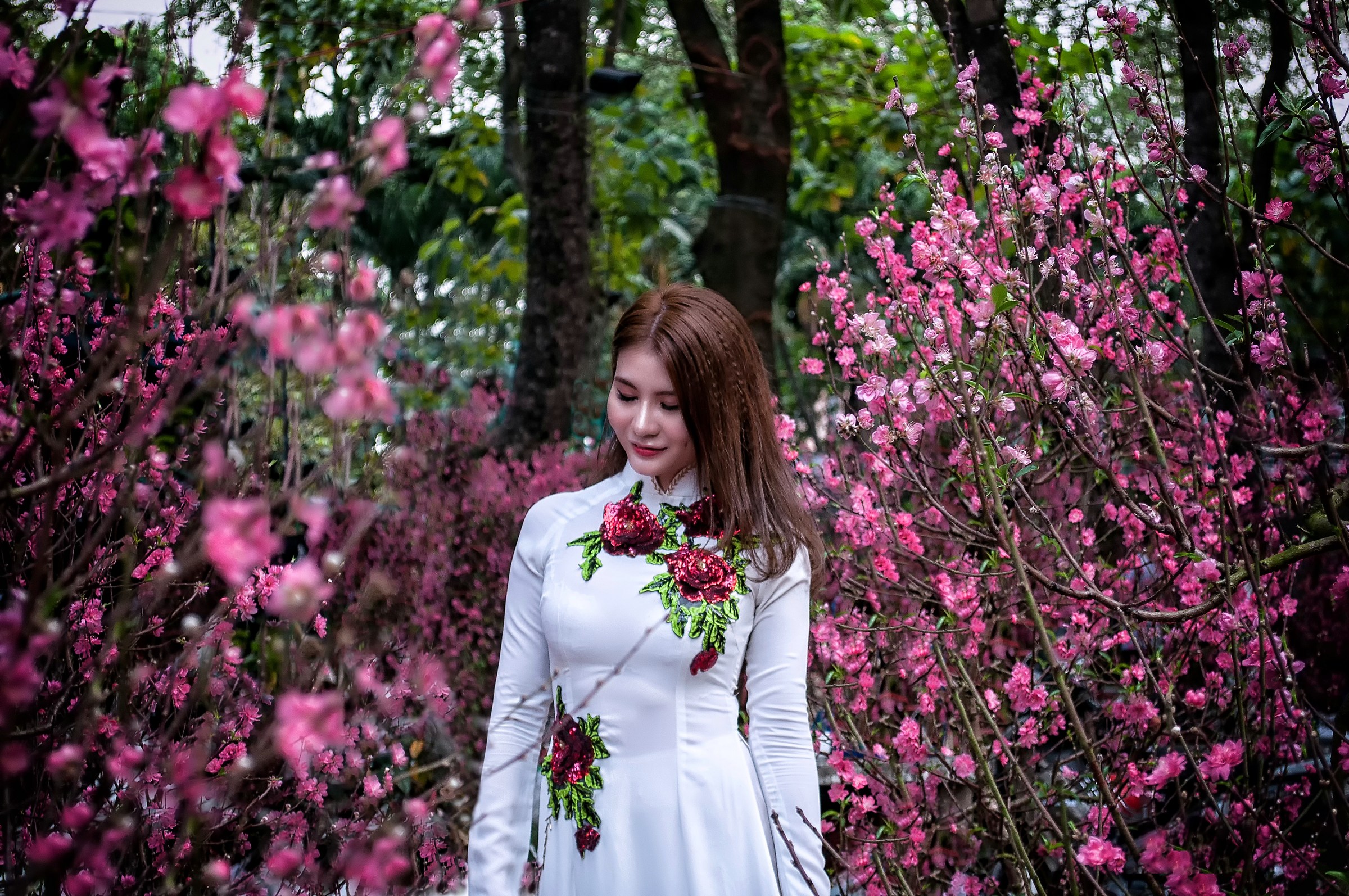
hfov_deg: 24.6
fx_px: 3088
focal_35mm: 82
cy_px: 448
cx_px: 674
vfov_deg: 16.5
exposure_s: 1/125
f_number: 5.6
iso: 400
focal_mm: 55
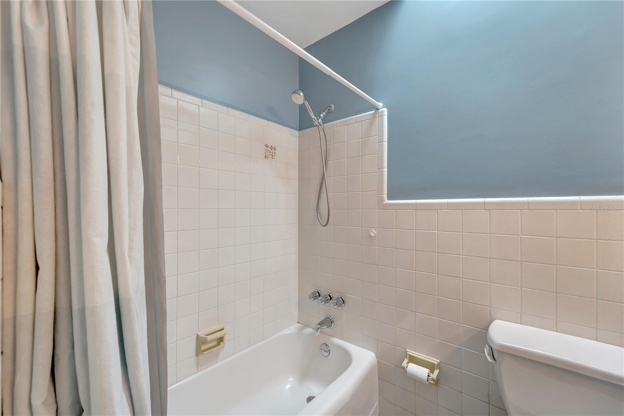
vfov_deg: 81.2
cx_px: 312
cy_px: 208
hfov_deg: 104.3
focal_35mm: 14
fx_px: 243
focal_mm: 14
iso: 250
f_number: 9
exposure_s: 1/1.67
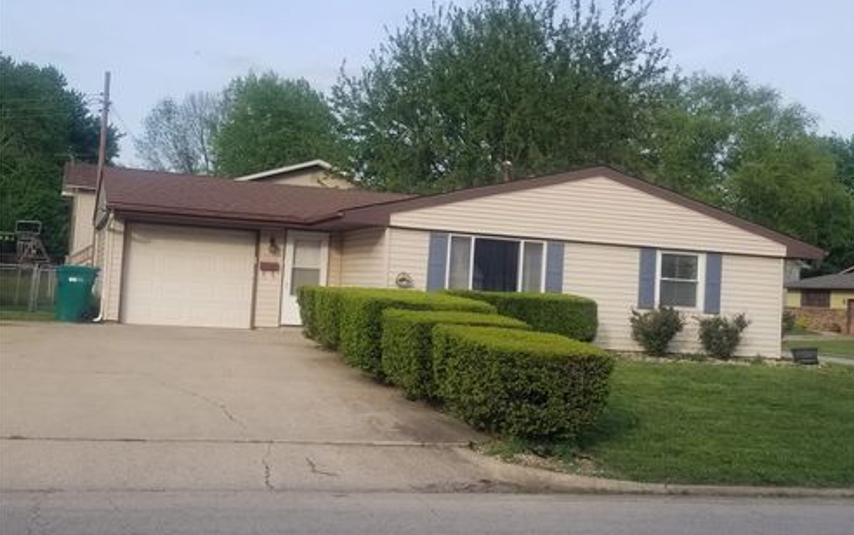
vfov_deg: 44.5
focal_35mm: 28
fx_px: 652
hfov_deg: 66.4
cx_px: 432
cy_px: 235
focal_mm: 4.3
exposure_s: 1/1148
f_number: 1.7
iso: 50
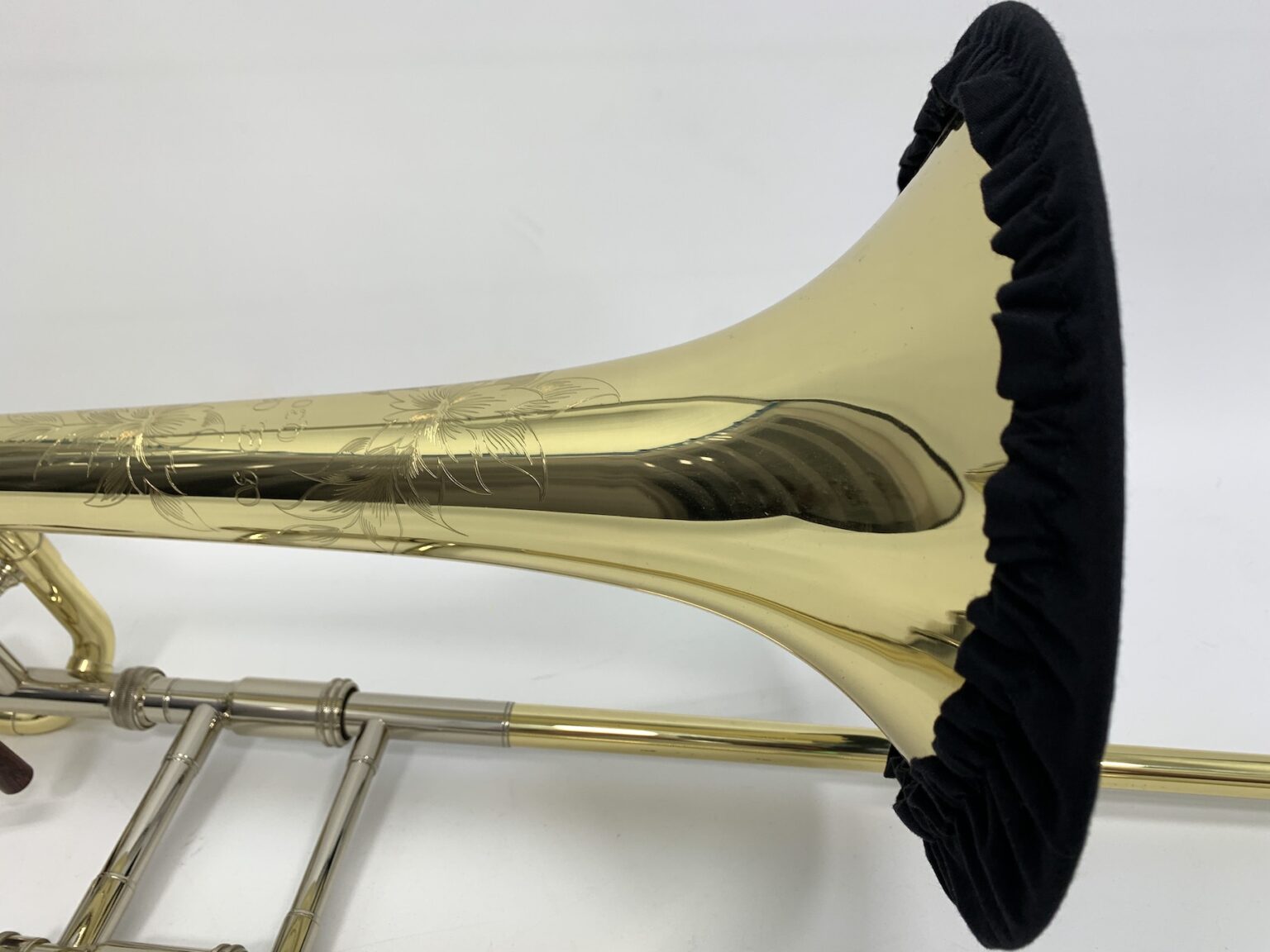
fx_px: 954
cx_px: 635
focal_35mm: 26
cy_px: 476
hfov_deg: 67.3
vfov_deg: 53.1
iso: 32
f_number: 1.8
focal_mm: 4.25
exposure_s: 1/120
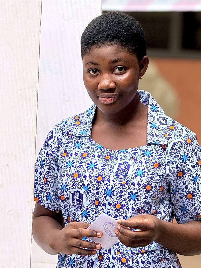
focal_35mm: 221
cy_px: 216
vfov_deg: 8.9
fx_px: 1710
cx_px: 64
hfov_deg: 6.7
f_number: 2.8
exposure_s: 1/181
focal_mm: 15.66
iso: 50
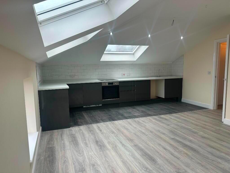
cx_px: 115
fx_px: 159
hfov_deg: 71.6
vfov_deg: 56.8
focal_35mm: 24
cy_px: 86
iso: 50
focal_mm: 6.86
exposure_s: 1/118
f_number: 1.78
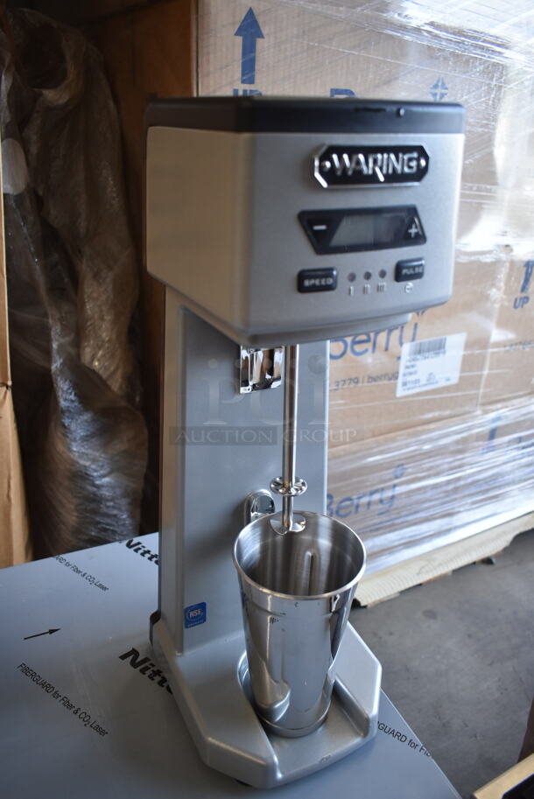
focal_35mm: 27
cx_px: 267
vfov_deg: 67.3
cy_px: 400
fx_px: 600
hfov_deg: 48.0
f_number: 3.5
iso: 500
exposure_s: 1/125
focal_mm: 18
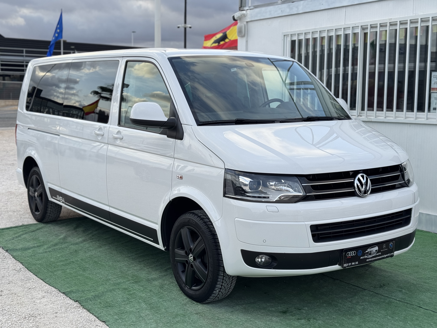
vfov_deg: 30.3
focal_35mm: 48
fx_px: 606
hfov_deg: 39.7
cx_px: 218
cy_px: 164
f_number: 1.78
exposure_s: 1/658
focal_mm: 6.76
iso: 64
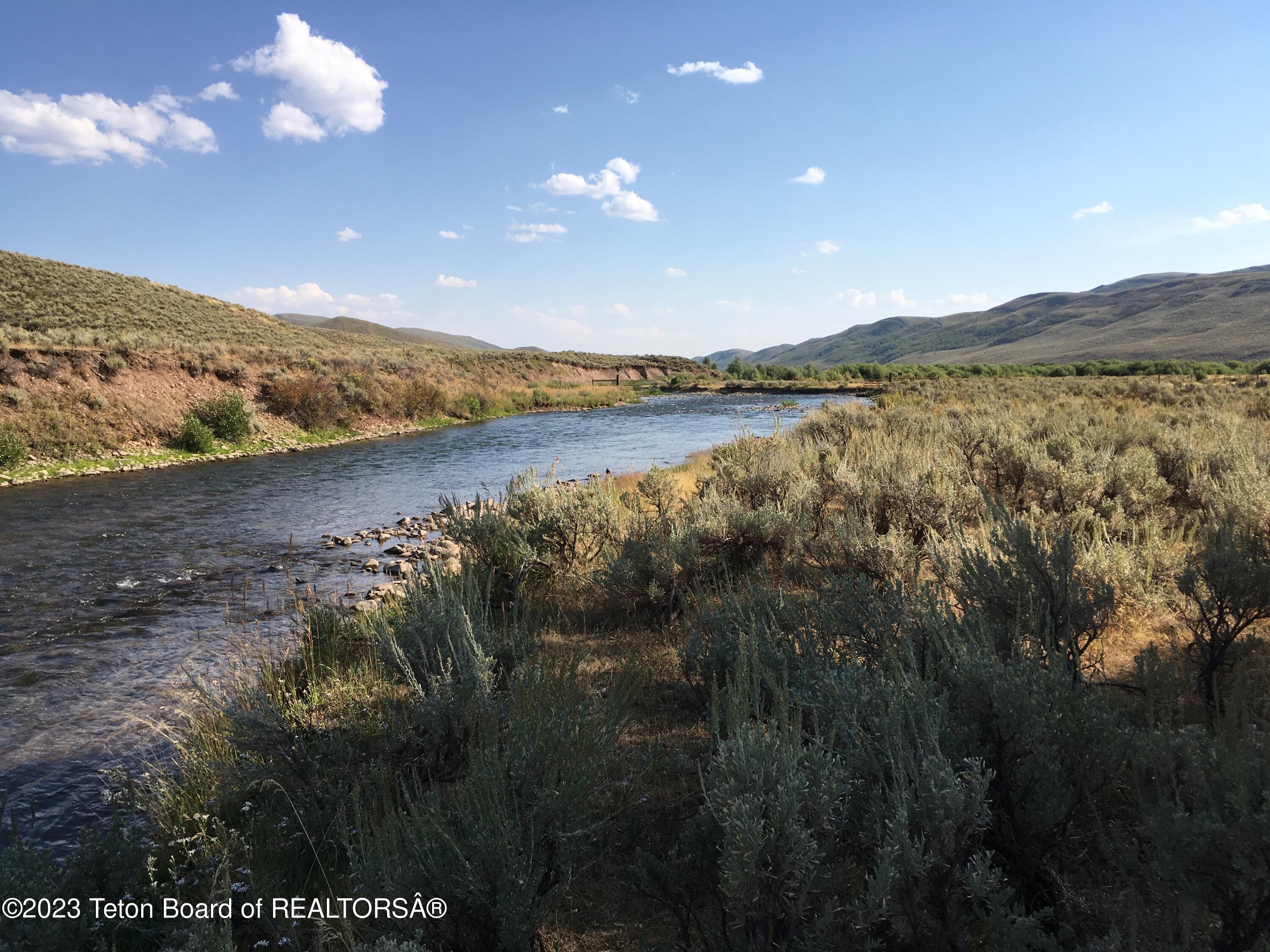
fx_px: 1064
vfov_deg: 48.2
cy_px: 476
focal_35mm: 29
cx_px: 635
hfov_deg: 61.7
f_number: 2.2
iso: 25
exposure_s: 1/1603
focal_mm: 4.15
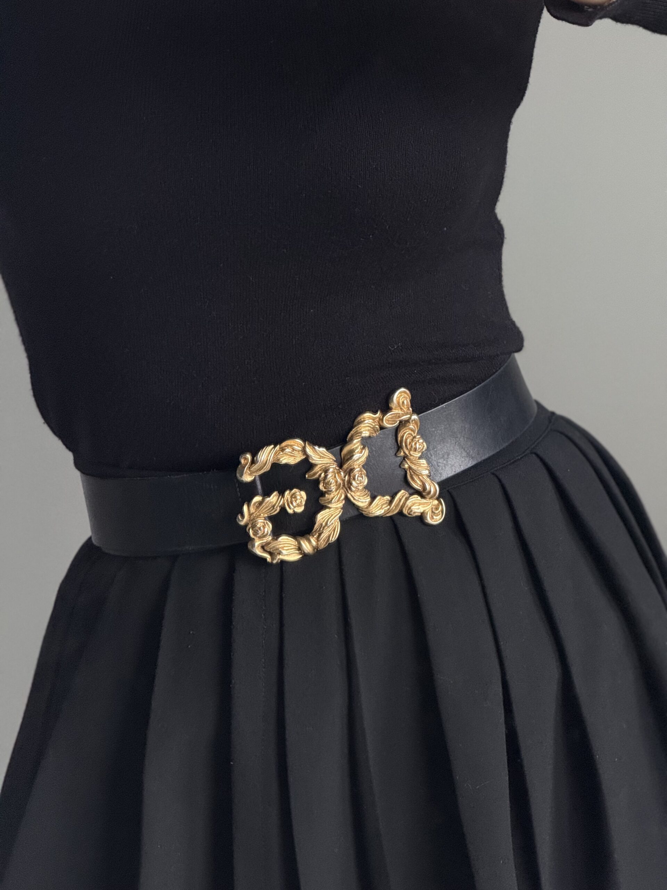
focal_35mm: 120
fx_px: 3083
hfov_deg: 12.3
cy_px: 445
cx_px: 334
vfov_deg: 16.4
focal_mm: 15.66
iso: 500
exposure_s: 1/60
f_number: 2.8
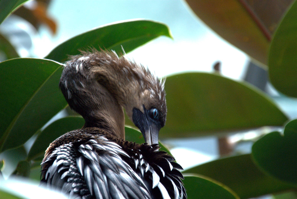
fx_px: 3470
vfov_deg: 3.3
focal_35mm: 420
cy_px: 100
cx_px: 148
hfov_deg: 4.9
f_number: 9
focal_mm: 280
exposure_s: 1/320
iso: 1600
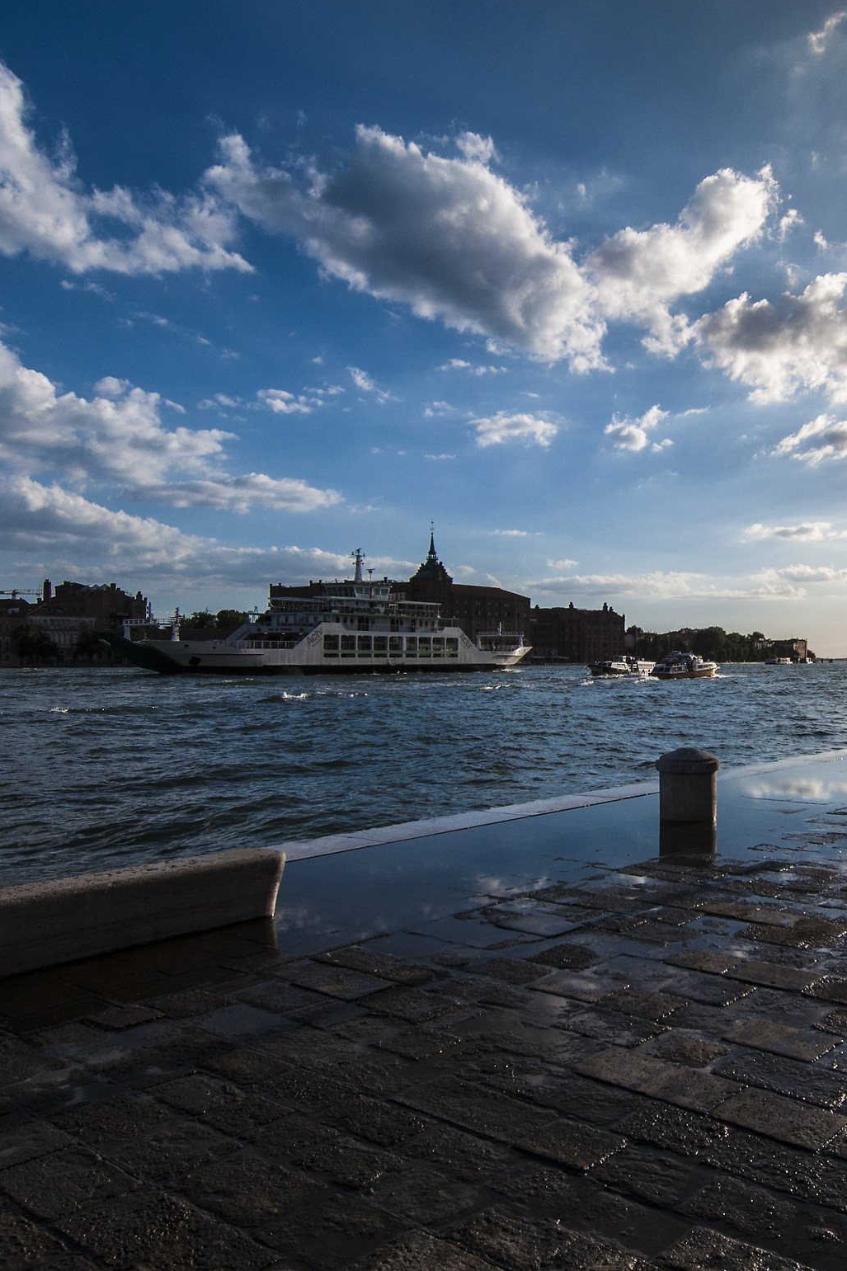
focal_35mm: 28
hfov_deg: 44.0
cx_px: 685
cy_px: 652
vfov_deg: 65.5
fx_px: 988
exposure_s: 1/4000
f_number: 6.3
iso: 320
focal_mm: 12
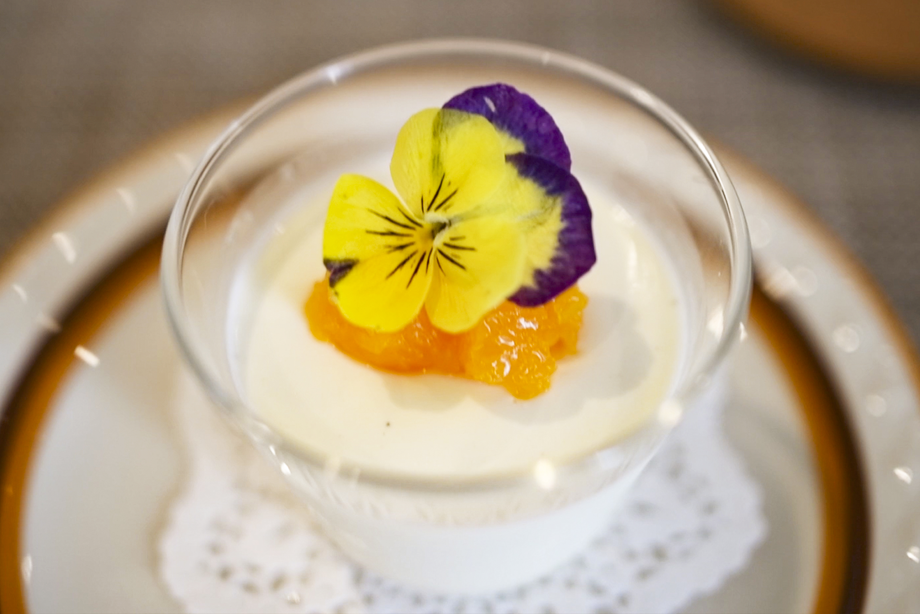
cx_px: 460
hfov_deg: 57.2
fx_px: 844
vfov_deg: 40.0
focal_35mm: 33
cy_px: 307
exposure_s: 1/50
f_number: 2.8
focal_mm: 33
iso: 800
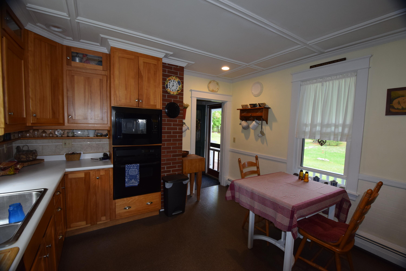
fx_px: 169
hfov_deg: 100.4
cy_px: 136
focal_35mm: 15
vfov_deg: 77.3
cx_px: 203
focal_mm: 10
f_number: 5
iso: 800
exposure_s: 1/100
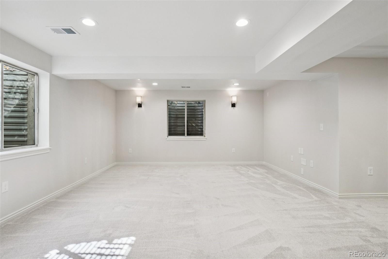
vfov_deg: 72.0
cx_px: 194
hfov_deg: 95.0
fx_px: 178
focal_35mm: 16
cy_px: 130
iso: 400
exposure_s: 1/30
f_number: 8
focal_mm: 11
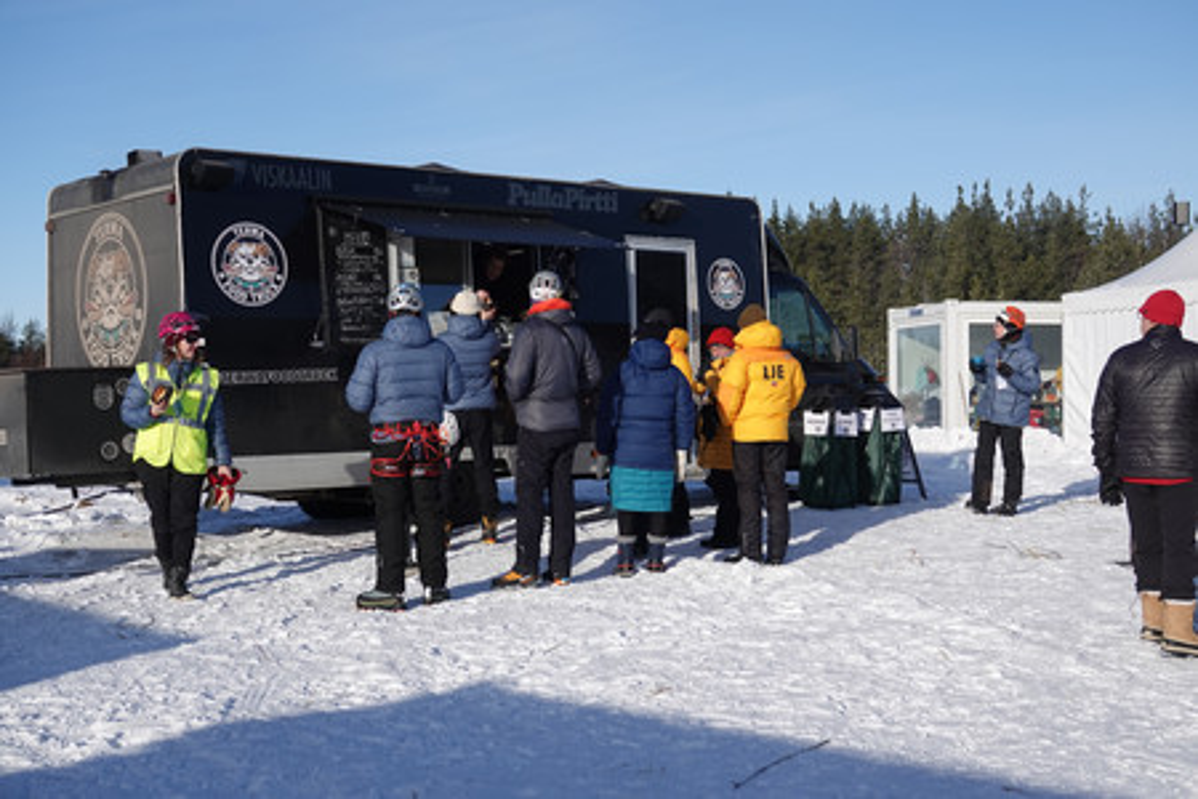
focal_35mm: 48
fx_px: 1597
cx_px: 599
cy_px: 400
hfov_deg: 41.1
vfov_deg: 28.1
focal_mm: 17.55
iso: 100
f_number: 3.2
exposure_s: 1/2000
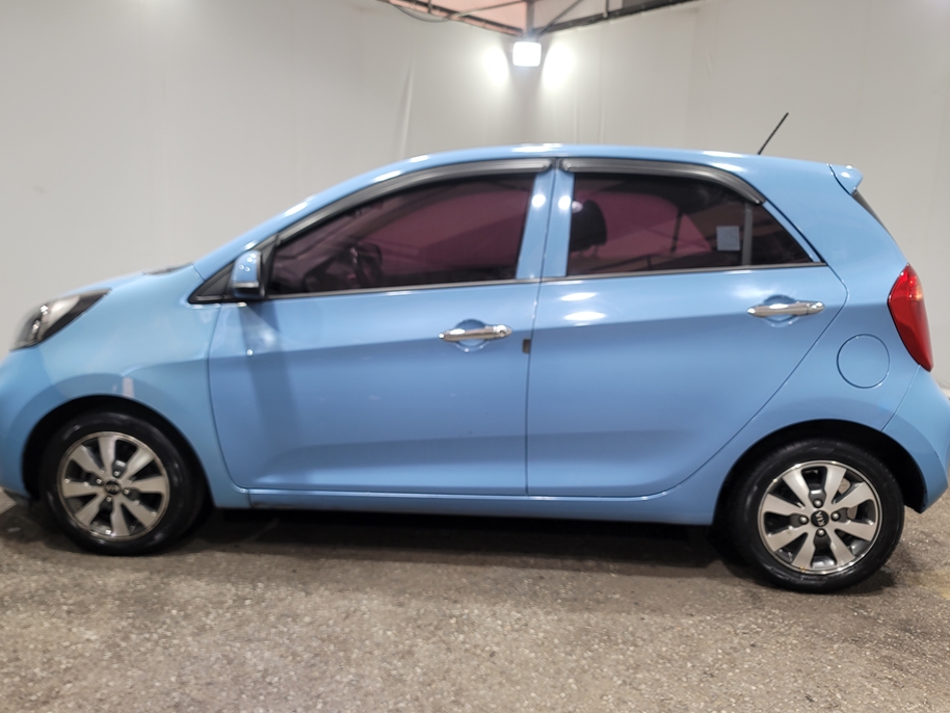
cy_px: 372
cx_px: 464
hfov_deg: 63.4
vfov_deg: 49.8
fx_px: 769
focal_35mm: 28
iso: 64
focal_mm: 7
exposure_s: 1/120
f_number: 1.8
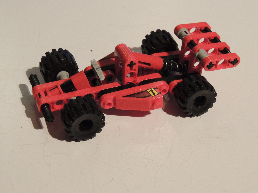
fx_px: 529
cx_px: 129
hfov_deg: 27.4
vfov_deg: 20.7
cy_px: 95
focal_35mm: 71
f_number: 3.9
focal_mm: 12.4
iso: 720
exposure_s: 1/15
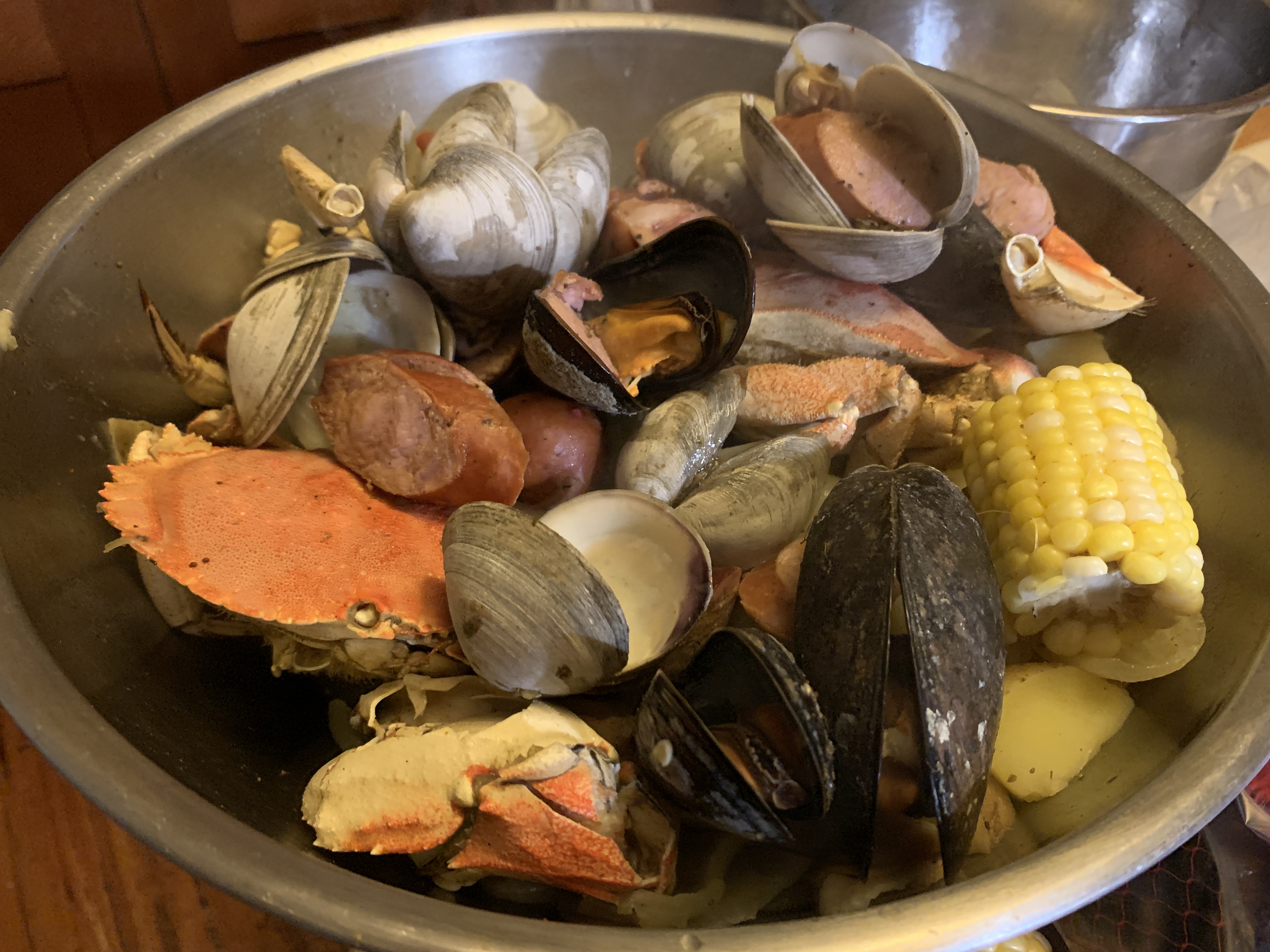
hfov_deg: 67.3
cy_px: 476
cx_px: 635
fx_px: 954
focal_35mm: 26
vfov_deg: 53.1
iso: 640
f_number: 1.8
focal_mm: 4.25
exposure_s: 1/30
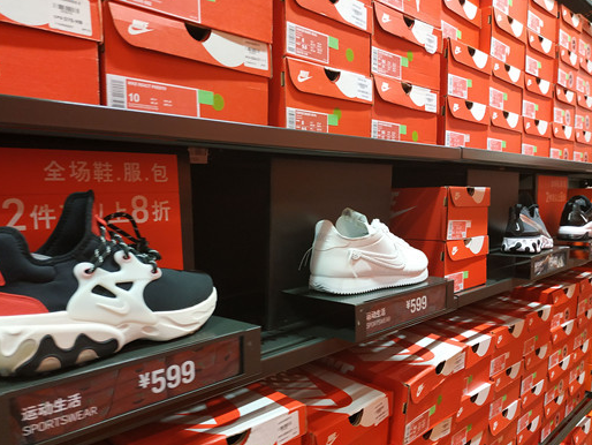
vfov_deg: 49.7
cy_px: 242
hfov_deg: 63.4
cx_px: 293
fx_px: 479
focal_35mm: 28
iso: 400
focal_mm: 3.94
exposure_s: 1/20
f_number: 1.9
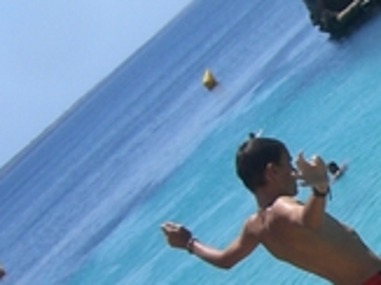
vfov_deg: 9.9
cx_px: 594
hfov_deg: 12.5
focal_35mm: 149
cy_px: 259
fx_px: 1639
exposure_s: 1/800
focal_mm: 6.2
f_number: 4.3
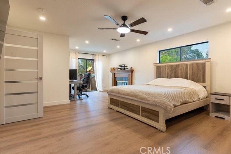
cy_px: 75
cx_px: 120
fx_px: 122
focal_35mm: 19
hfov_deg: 86.9
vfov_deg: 64.5
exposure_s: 1/125
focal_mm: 18
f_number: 8
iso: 400
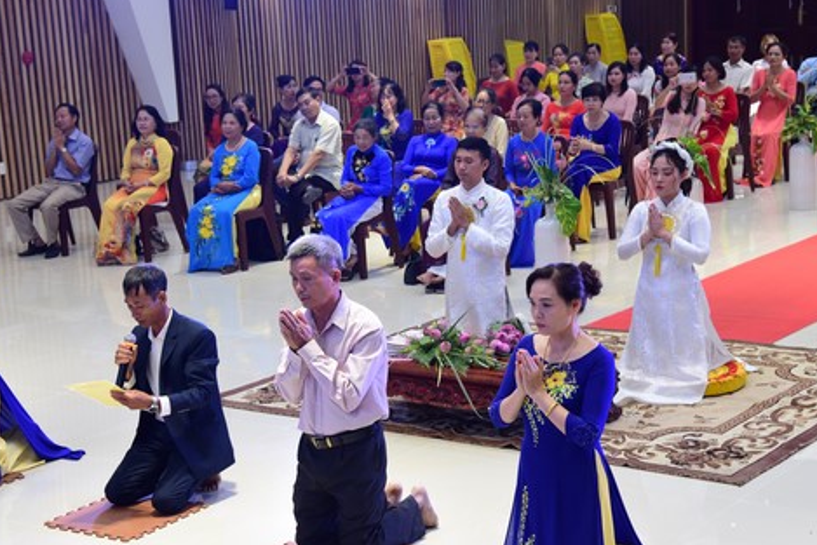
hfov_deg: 28.1
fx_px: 1634
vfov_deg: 18.9
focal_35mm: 72
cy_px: 286
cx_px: 380
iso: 1250
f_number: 5
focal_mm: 52
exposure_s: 1/80
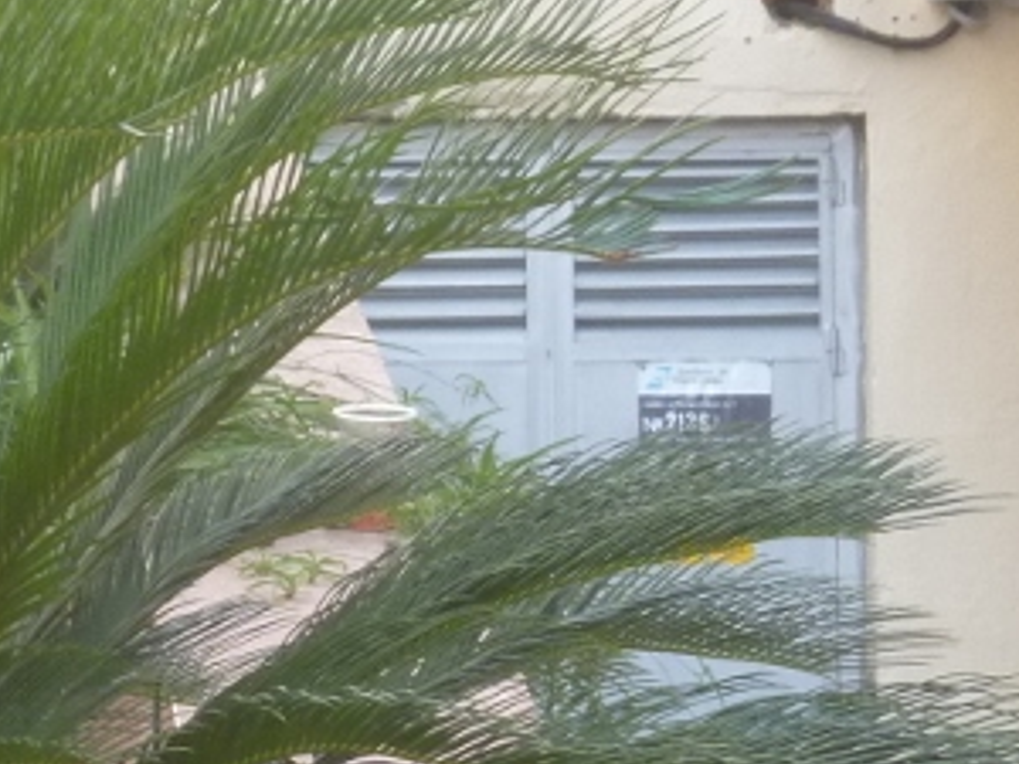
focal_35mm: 266
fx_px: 7830
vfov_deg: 5.6
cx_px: 948
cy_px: 638
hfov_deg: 7.4
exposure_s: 1/100
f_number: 4.9
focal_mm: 13.9
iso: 200
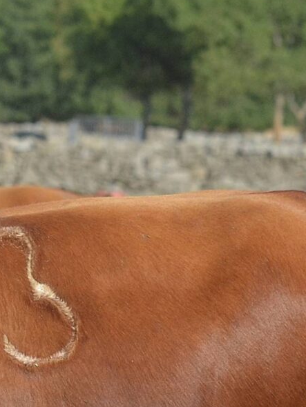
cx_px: -224
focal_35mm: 512
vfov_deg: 3.9
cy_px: 566
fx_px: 6030
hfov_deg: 2.9
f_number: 5.6
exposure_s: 1/1600
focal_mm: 82
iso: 400
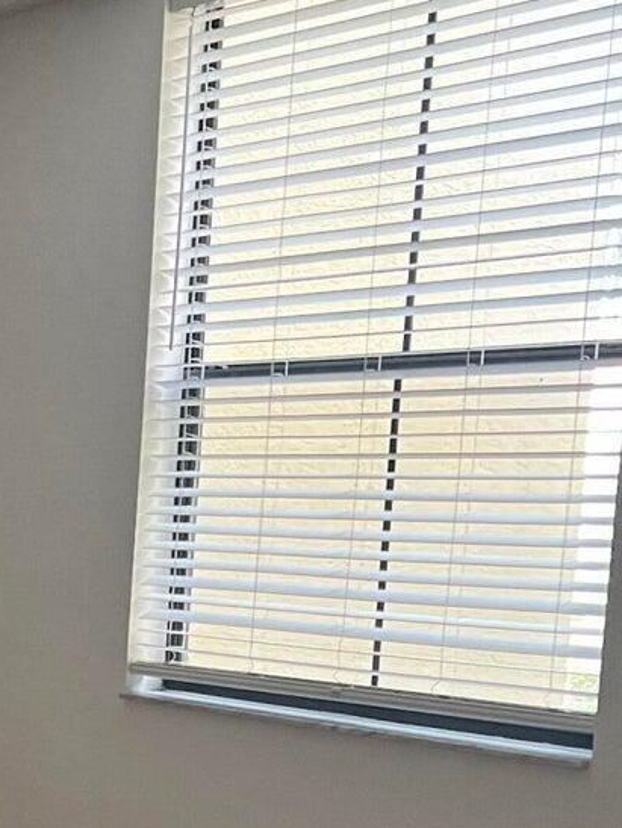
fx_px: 1819
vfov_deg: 24.7
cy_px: 789
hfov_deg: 18.4
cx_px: -117
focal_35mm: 76
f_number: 1.5
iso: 320
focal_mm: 5.7
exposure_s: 1/60
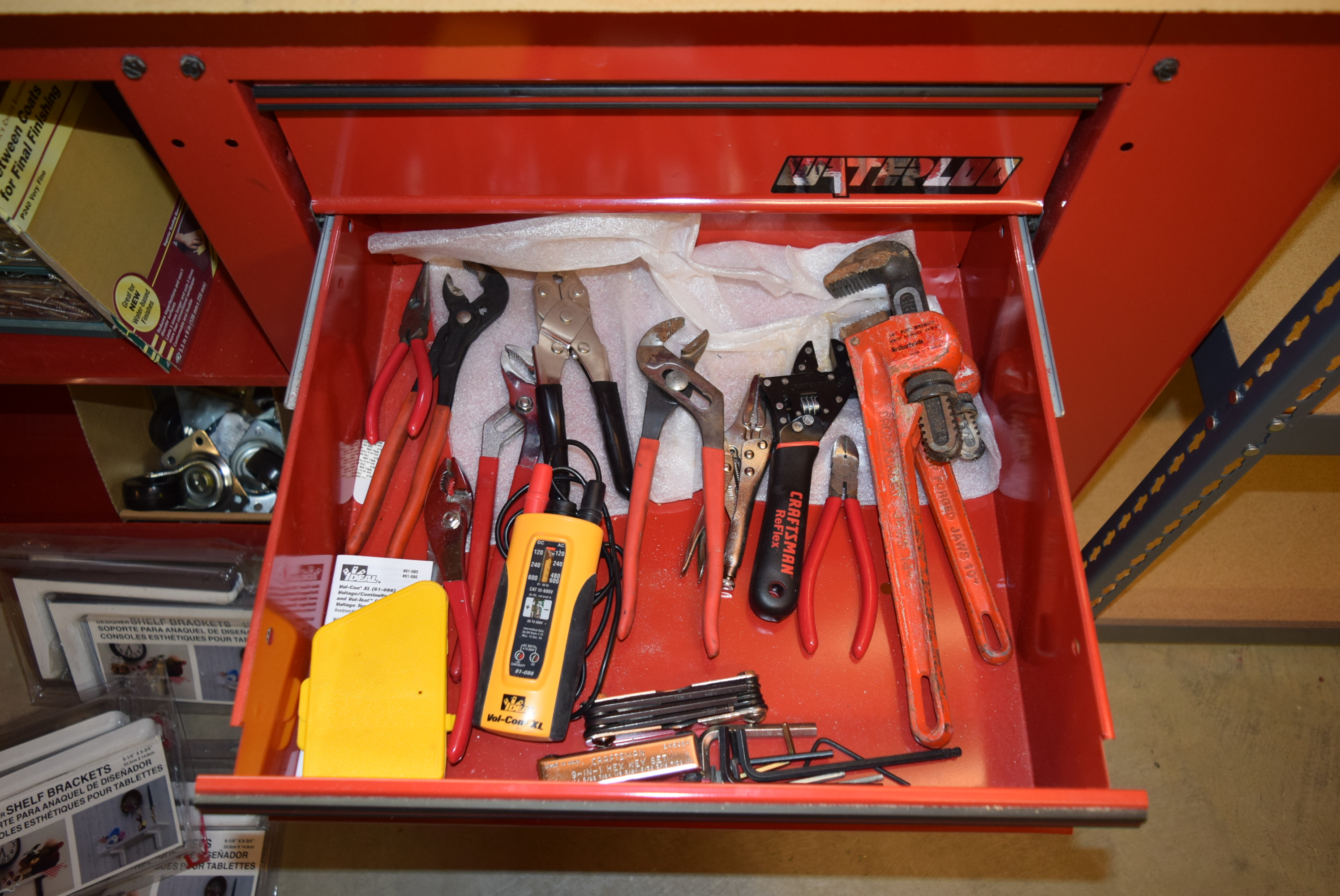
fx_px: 1006
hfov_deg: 67.3
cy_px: 448
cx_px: 670
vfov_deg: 48.0
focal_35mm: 27
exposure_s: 1/60
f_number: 3.5
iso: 720
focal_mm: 18
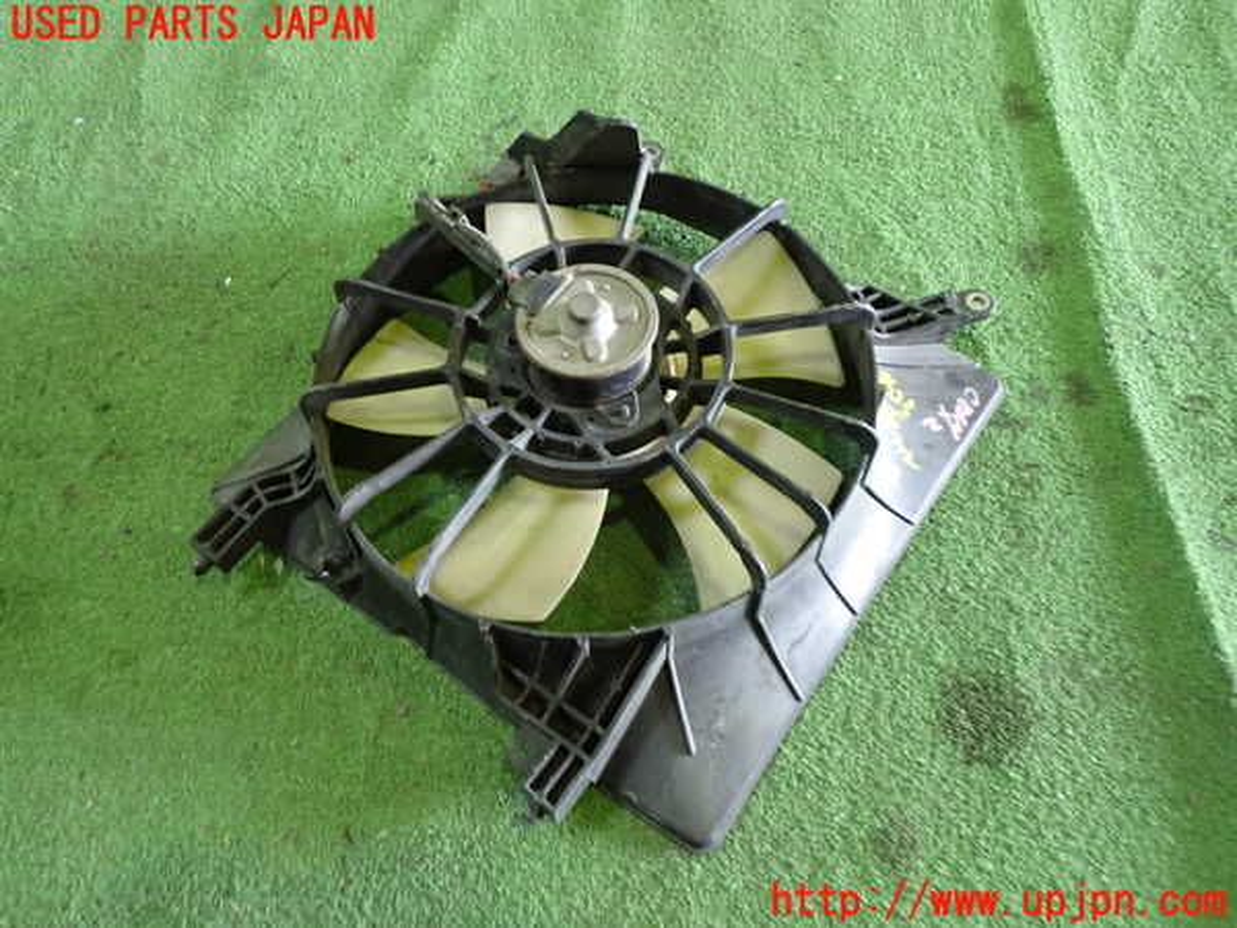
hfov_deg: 60.0
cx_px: 618
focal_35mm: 30
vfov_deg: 46.8
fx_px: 1072
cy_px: 464
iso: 640
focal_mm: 5.4
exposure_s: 1/30
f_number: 2.3
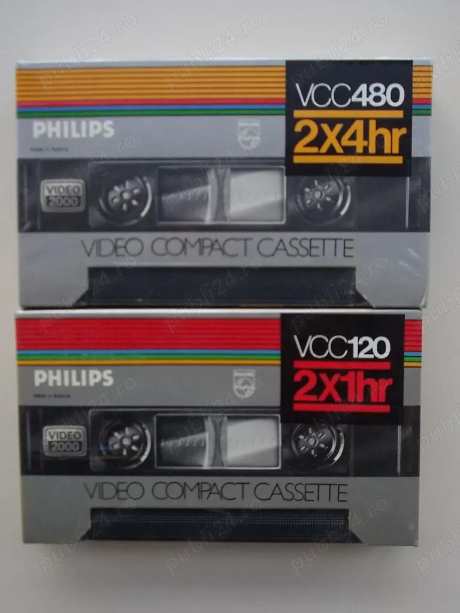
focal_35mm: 38
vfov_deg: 49.0
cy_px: 306
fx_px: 673
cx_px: 230
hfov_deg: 37.7
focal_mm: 5.3
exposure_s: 1/100
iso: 200
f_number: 3.1
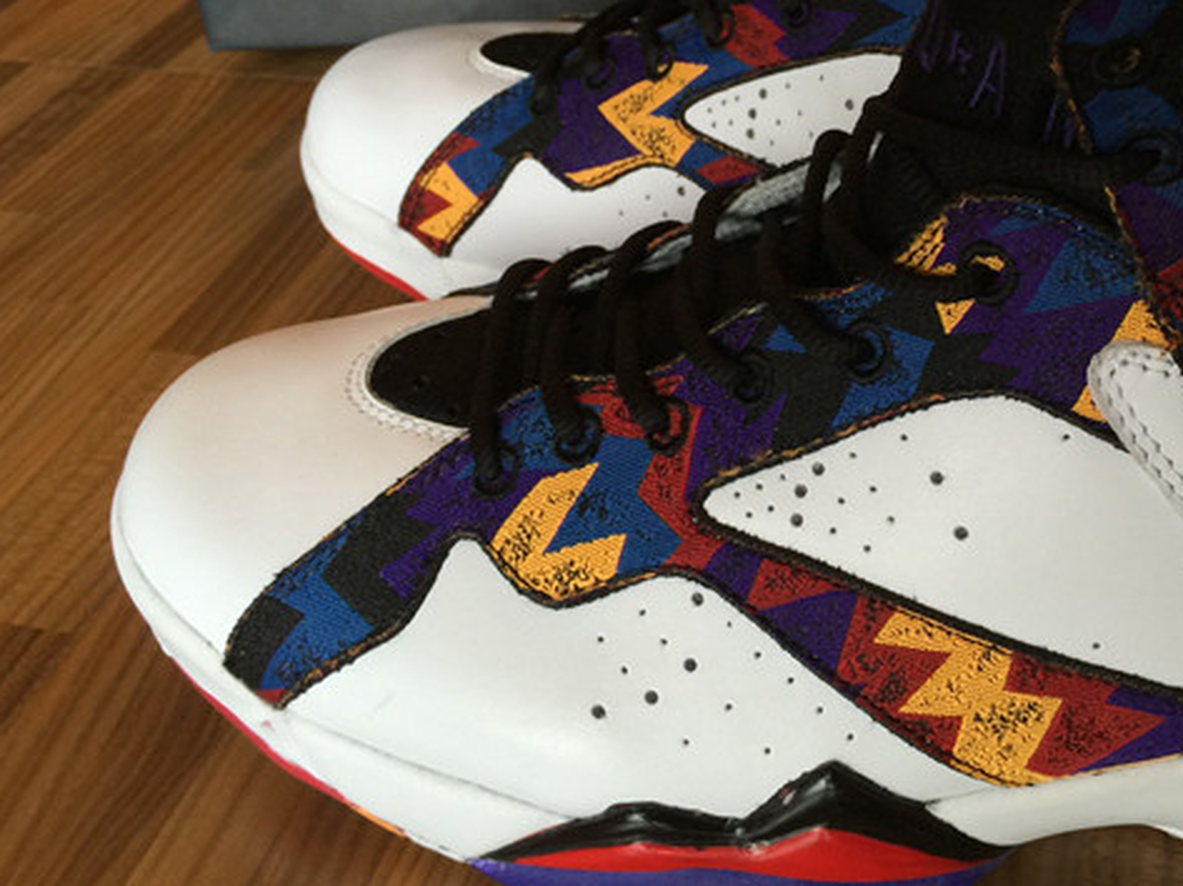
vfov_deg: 31.1
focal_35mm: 46
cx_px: 895
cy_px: 258
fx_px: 1571
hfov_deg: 40.1
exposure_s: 1/15
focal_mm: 4.15
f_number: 2.2
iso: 50
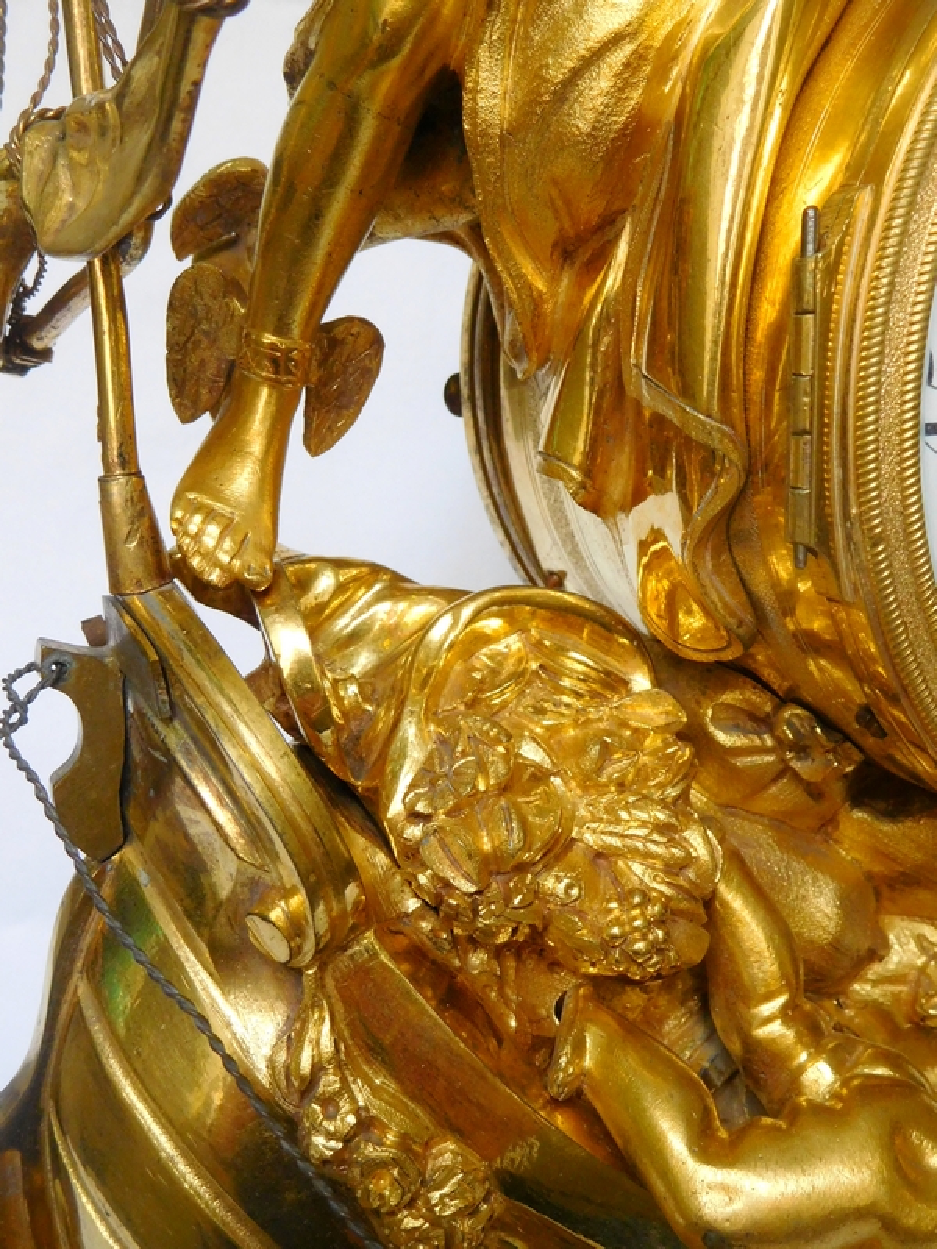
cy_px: 624
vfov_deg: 52.6
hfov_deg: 40.7
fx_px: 1263
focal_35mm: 35
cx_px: 468
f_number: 3.8
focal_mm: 6.2
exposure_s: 1/30
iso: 400
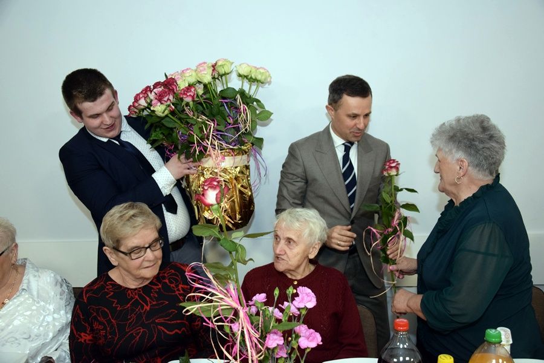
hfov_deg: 57.2
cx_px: 272
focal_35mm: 33
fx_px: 499
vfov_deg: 40.0
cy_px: 182
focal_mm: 22
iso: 1400
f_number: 3.8
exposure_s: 1/60
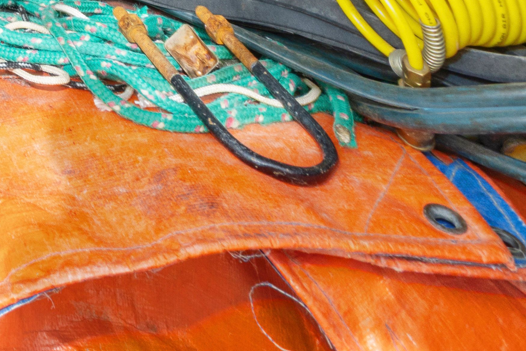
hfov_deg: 20.9
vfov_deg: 12.8
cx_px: -426
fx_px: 950
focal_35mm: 65
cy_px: -594
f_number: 10
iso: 100
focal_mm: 12
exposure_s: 1/250
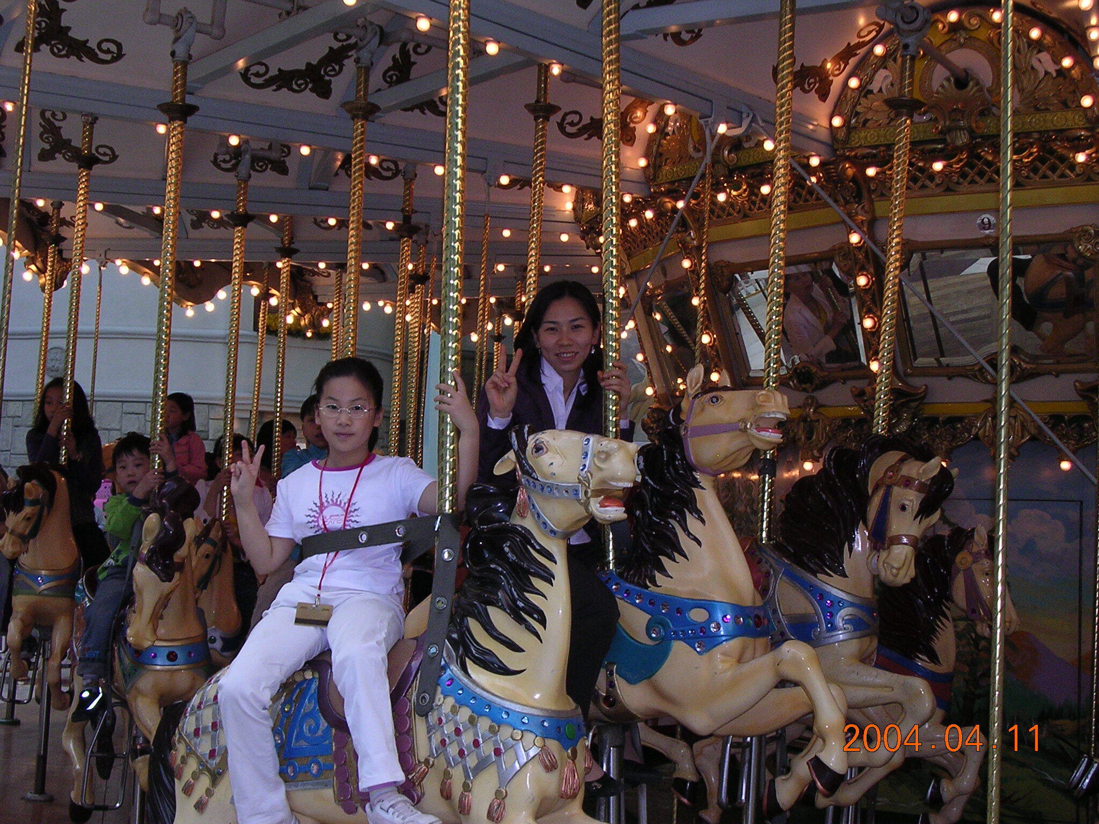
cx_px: 550
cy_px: 412
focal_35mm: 56
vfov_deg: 26.1
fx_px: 1778
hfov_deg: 34.3
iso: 182
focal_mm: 8.5
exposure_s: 1/60.1
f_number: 3.3
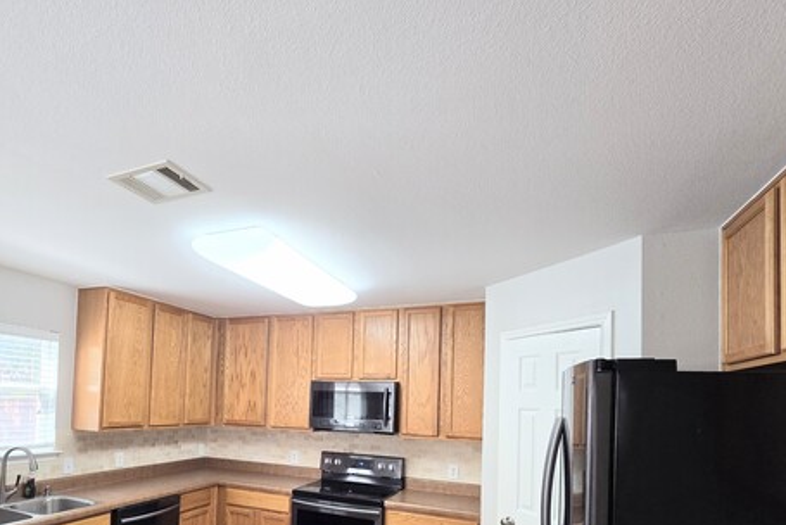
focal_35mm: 19
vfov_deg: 61.5
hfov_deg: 85.4
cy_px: 385
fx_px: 415
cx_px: 302
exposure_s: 1/60
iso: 100
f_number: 2.2
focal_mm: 2.2
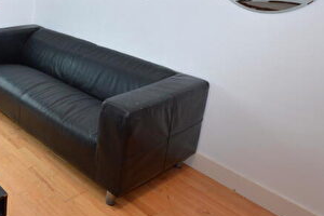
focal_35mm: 35
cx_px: -35
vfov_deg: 35.3
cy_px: 15
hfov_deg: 42.4
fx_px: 315
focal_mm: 10
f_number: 5
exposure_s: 1/100
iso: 400
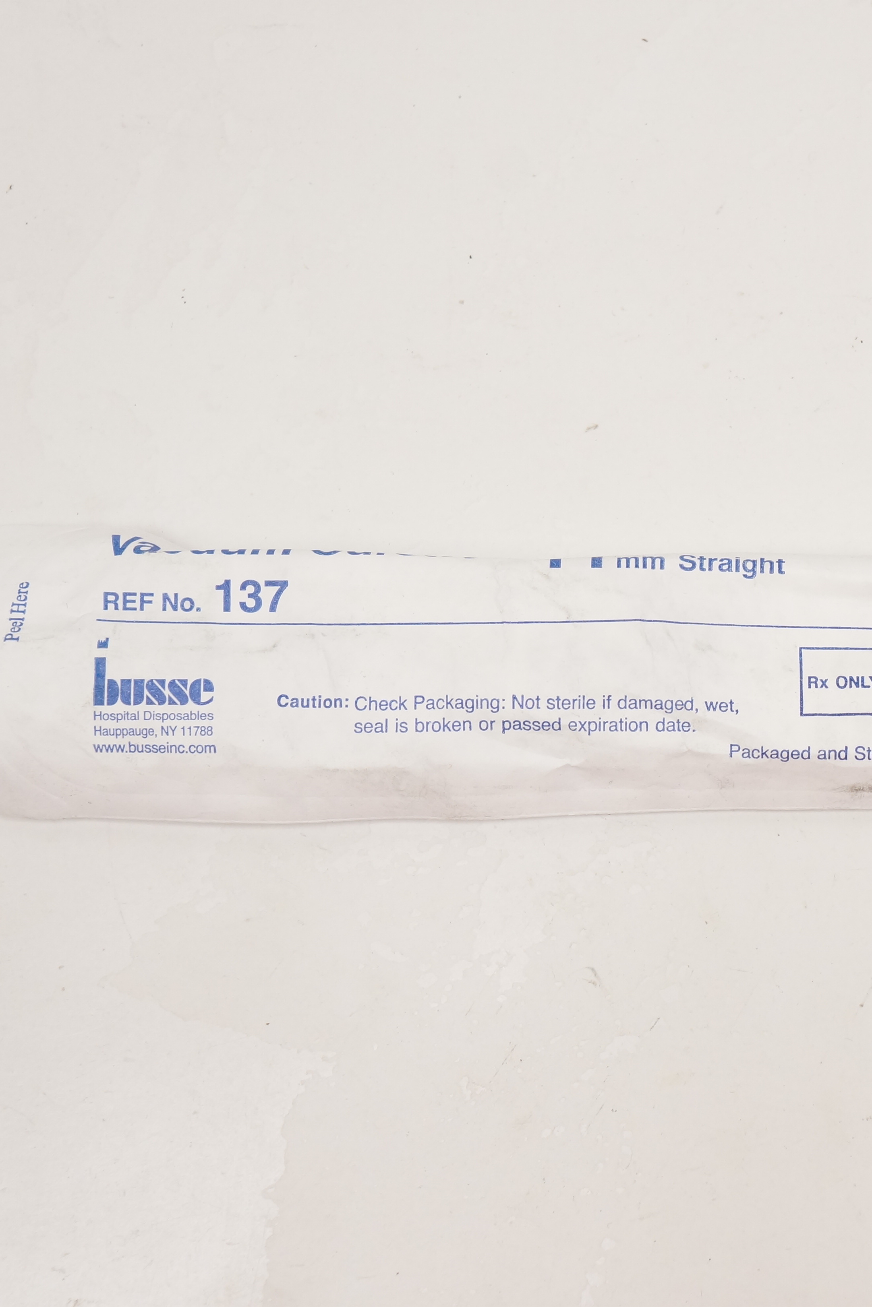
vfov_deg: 29.7
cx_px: 860
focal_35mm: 68
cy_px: 654
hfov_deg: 19.5
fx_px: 2470
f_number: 7.1
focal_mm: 30
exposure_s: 1/125
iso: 800
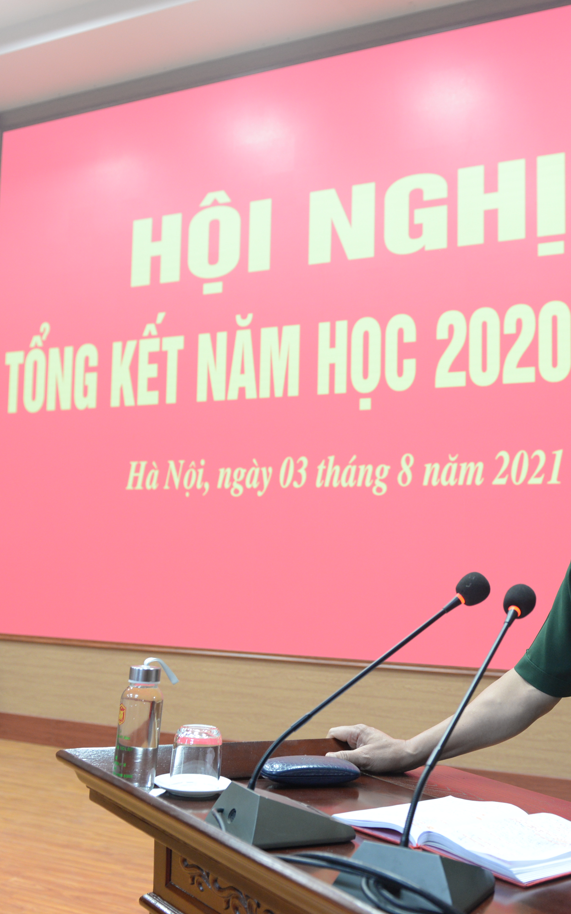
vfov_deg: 49.3
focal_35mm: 40
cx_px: 399
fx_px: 996
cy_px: 456
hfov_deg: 31.6
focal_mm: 26
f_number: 4
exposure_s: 1/60
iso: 1250
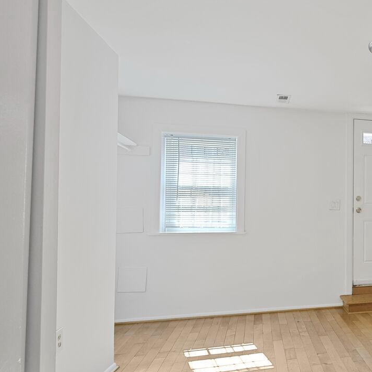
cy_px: 196
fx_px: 353
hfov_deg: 46.8
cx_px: 368
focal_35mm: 29
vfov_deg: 55.6
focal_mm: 14
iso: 200
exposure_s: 1/6
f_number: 9
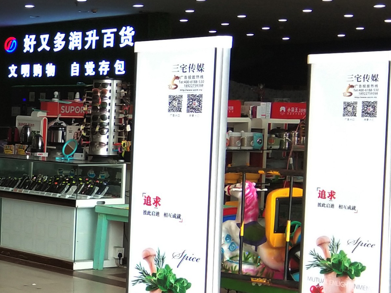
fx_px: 1118
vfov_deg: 14.9
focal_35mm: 99
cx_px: -136
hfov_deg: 18.3
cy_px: 166
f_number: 2.2
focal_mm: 3.69
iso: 50
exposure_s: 1/105
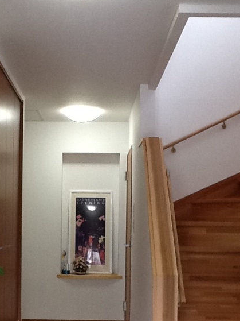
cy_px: 226
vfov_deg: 30.4
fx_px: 583
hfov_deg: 23.2
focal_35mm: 63
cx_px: 86
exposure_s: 1/33
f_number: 2.4
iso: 80
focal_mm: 2
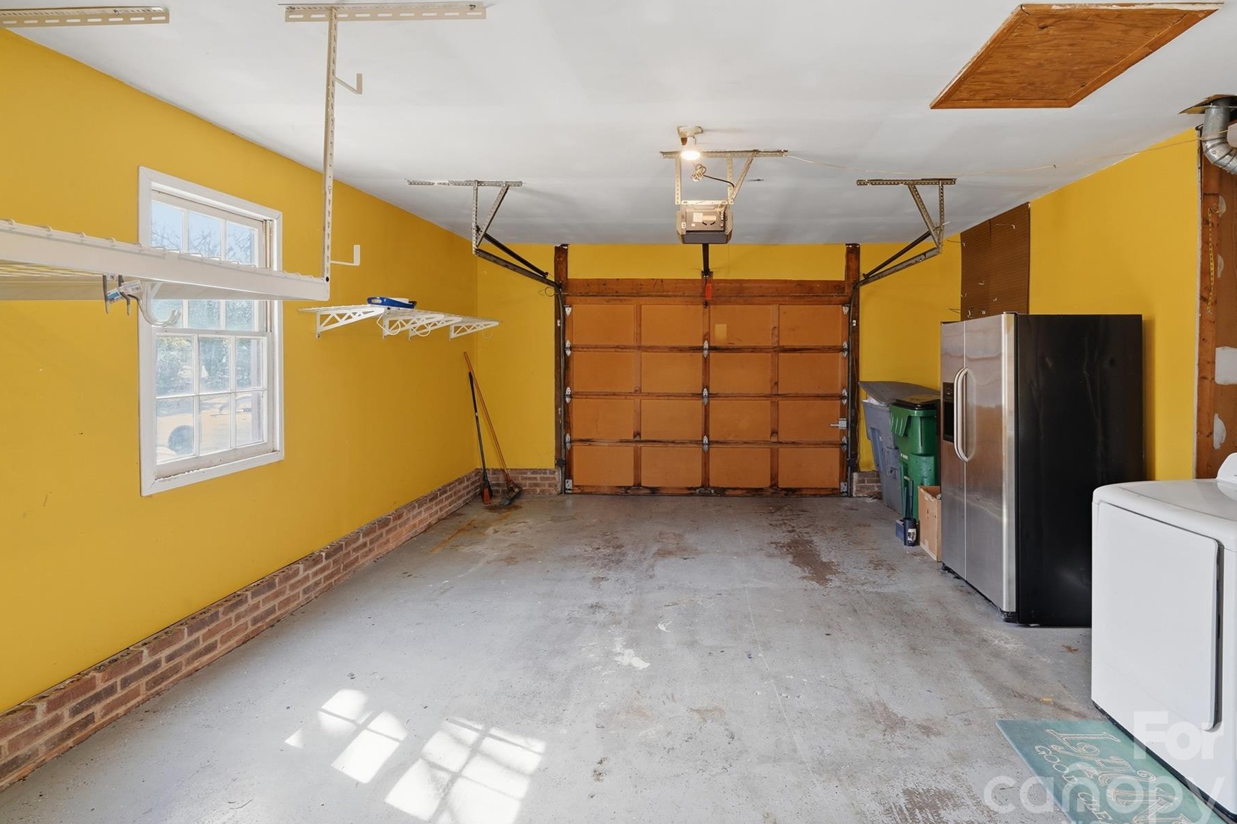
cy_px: 376
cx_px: 692
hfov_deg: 96.3
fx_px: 550
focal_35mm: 16
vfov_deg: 73.6
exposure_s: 1/20
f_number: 11
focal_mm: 14
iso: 400
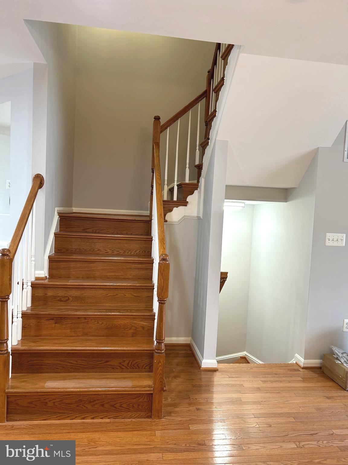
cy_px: 232
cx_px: 174
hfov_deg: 53.1
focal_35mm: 26
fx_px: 349
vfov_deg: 67.3
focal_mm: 5.7
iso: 100
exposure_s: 1/60
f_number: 1.5
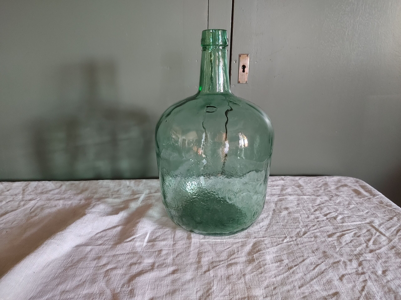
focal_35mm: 26
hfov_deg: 67.3
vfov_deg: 53.1
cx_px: 200
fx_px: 301
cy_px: 150
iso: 650
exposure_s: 1/40
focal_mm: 4.81
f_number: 1.8
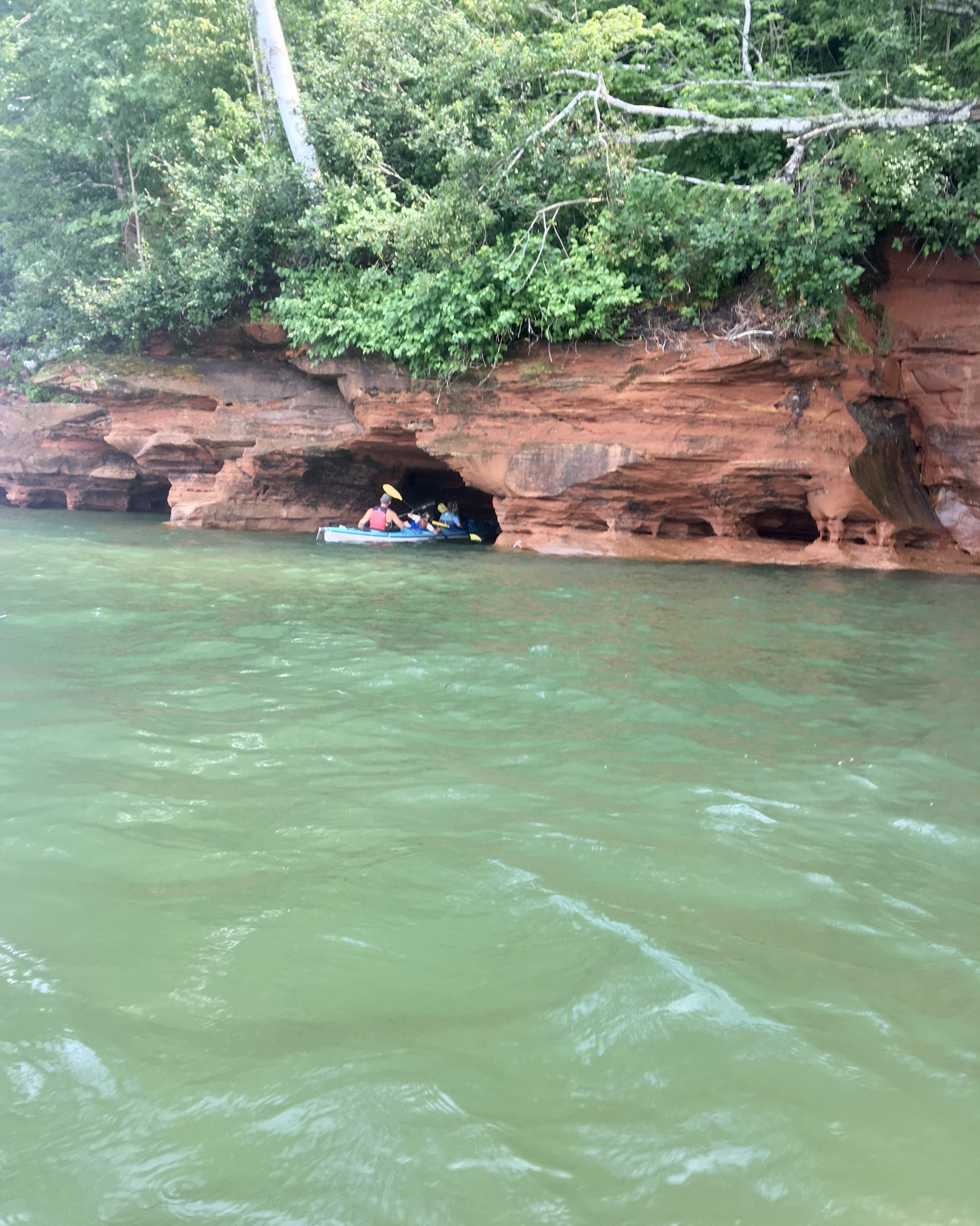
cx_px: 480
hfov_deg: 47.1
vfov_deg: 57.2
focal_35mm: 31
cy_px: 580
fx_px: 1124
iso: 25
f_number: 2.2
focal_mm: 4.15
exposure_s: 1/120
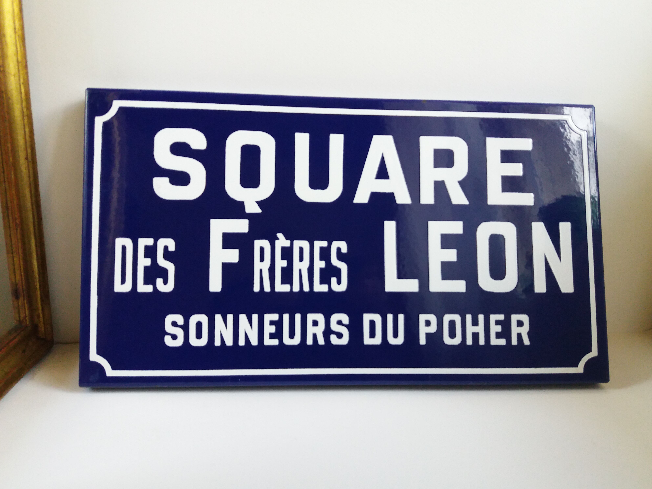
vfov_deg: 48.2
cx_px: 330
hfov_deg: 61.7
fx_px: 546
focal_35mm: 29
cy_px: 237
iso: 200
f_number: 1.9
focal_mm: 3.7
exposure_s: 1/234
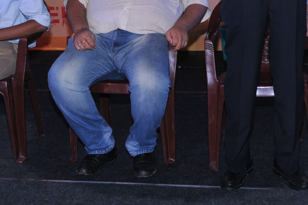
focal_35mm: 77
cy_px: -18
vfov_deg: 17.1
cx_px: 211
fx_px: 658
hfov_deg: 26.2
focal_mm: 22
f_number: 8
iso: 320
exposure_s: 1/60
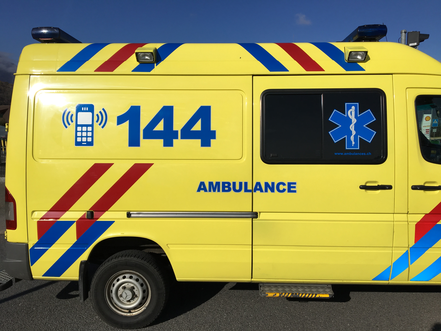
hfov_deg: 61.7
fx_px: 369
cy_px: 166
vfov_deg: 48.2
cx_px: 220
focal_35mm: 29
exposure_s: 1/4808
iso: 25
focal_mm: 4.15
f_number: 2.2
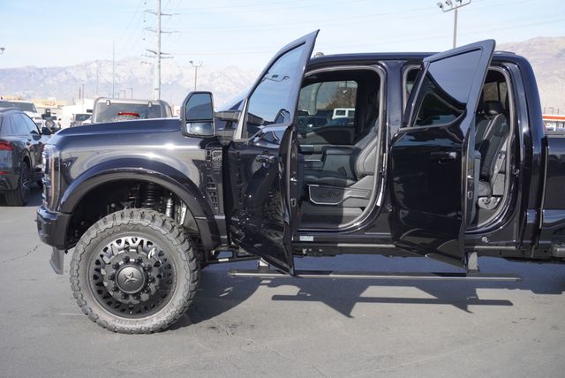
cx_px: 282
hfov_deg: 47.9
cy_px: 189
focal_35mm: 40
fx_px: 636
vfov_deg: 33.1
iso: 100
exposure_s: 1/250
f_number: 5
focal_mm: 27
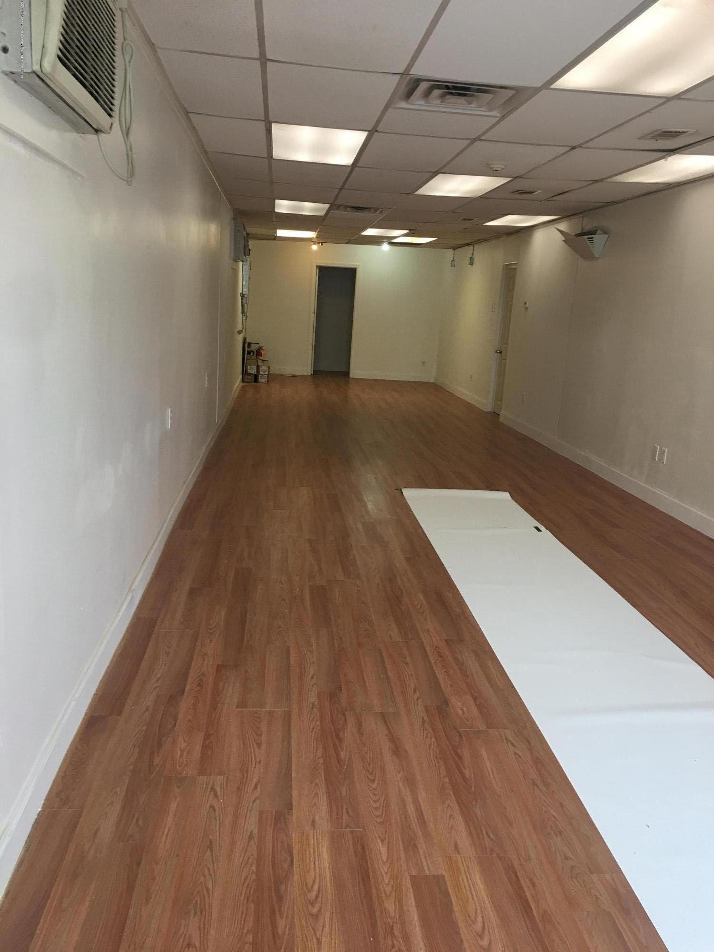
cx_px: 357
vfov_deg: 61.7
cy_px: 476
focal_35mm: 29
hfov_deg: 48.2
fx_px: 798
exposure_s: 1/30
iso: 25
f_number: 2.2
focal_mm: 4.15
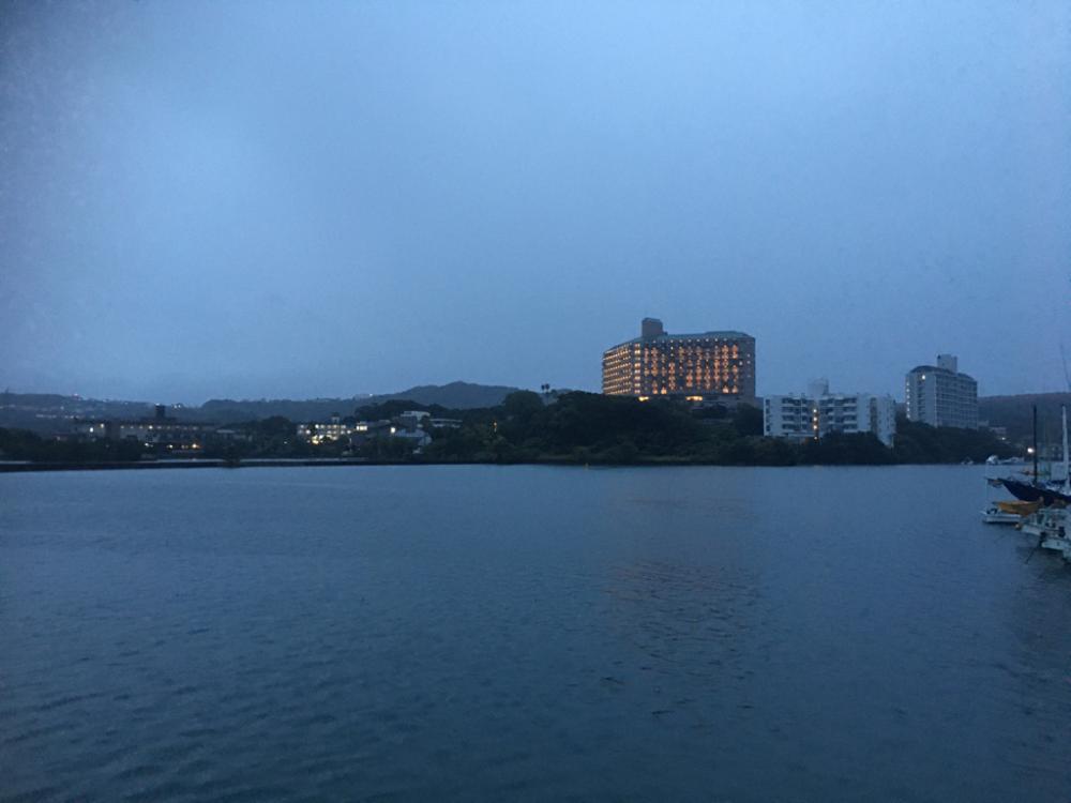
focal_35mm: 29
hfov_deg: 61.7
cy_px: 402
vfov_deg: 48.2
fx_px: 897
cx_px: 536
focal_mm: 4.15
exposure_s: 1/4
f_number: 2.2
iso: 64
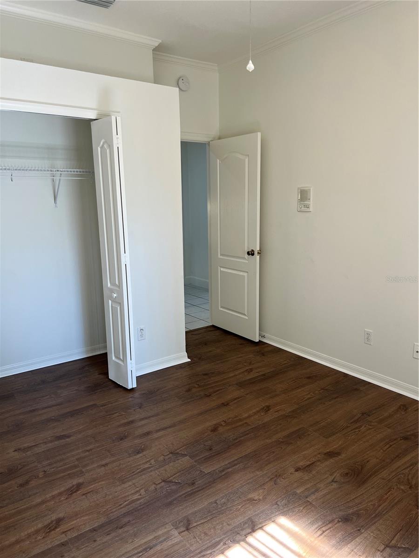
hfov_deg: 53.1
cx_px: 210
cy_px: 279
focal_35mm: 26
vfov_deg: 67.3
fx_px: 420
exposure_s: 1/120
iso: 80
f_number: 1.5
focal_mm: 5.7
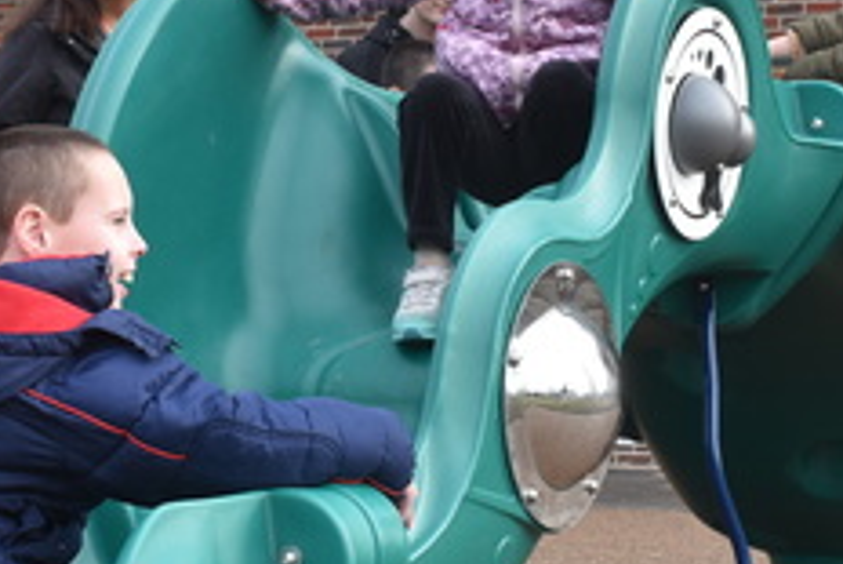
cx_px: 407
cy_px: 246
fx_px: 2202
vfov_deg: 14.6
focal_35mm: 94
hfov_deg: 21.7
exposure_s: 1/250
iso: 400
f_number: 8
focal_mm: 26
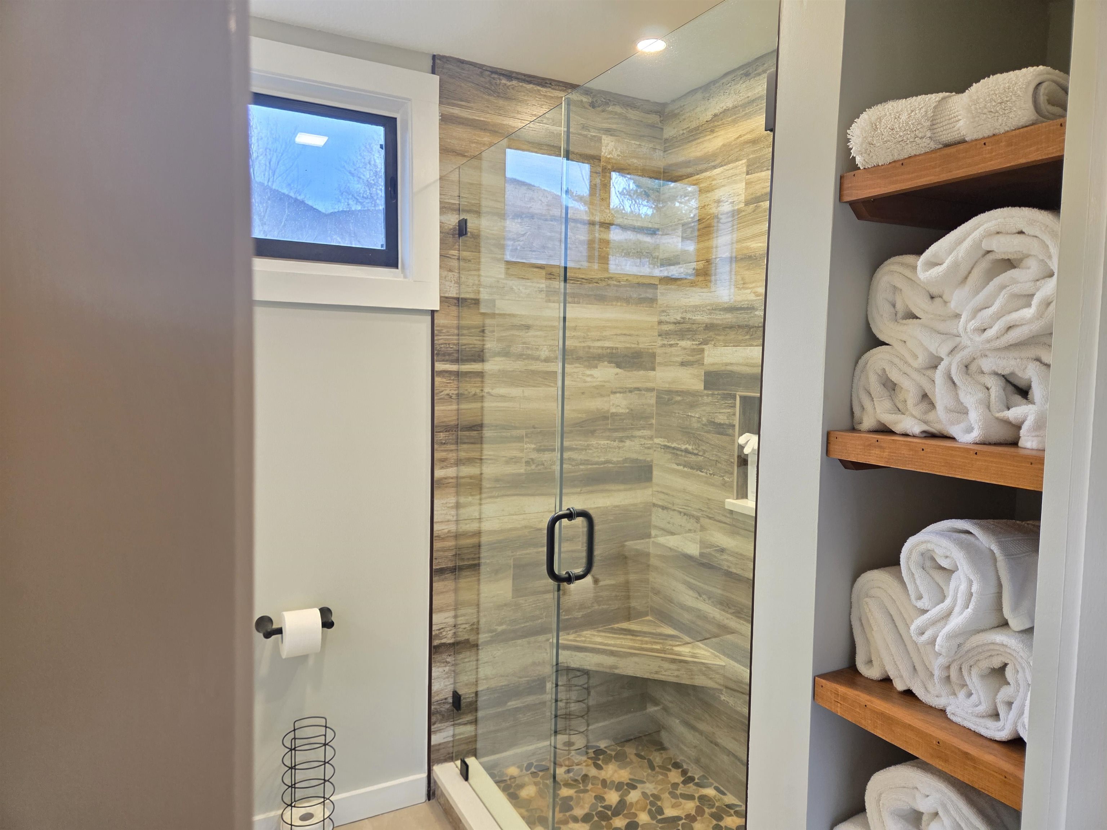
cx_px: 554
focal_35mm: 23
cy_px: 415
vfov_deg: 58.9
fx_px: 736
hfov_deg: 73.9
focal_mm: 5.4
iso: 400
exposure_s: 1/120
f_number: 1.8
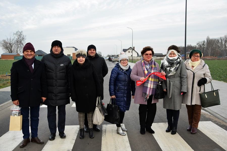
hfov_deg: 53.1
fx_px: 227
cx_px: 114
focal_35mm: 36
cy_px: 76
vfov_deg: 36.9
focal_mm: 24
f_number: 4.5
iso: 100
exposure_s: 1/100
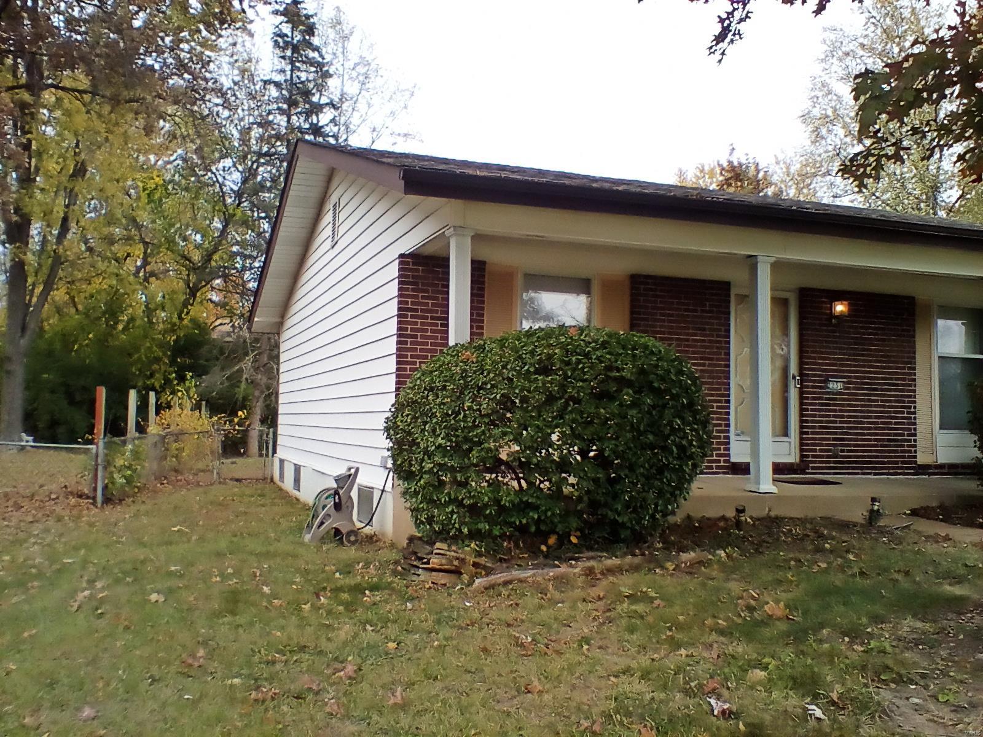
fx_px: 880
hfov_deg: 58.4
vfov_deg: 45.4
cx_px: 492
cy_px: 368
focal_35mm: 31
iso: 100
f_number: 2.4
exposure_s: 1/310
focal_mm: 2.38
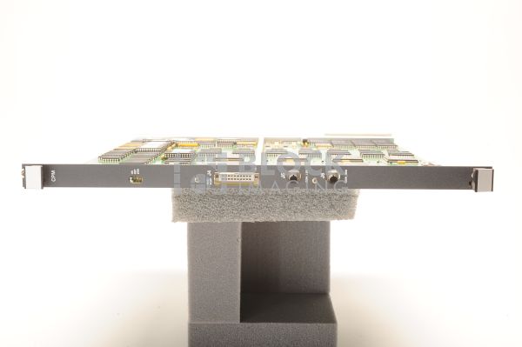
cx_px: 261
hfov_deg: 39.6
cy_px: 174
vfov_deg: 26.9
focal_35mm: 50
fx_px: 724
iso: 320
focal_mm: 50
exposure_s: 1/160
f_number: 13
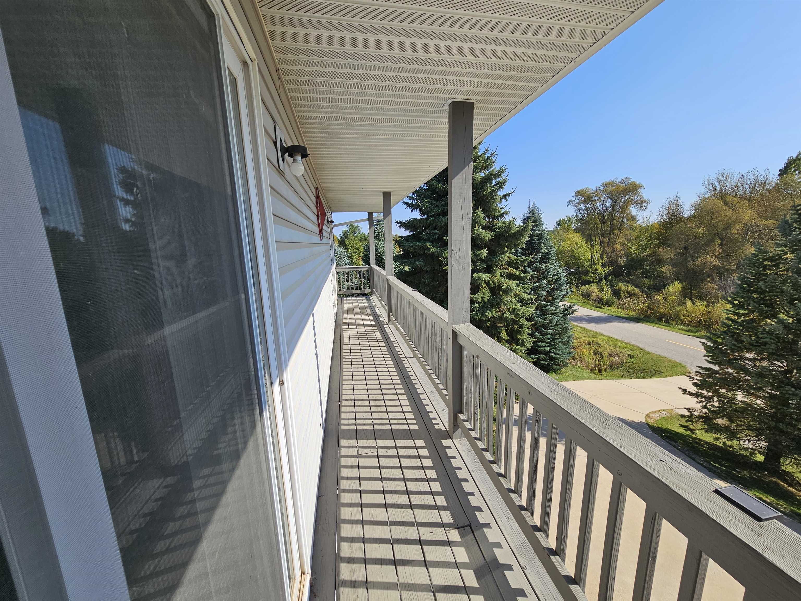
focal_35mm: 13
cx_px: 400
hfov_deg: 106.2
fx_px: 301
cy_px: 300
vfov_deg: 89.9
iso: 50
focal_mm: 2.2
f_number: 2.2
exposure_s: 1/1899
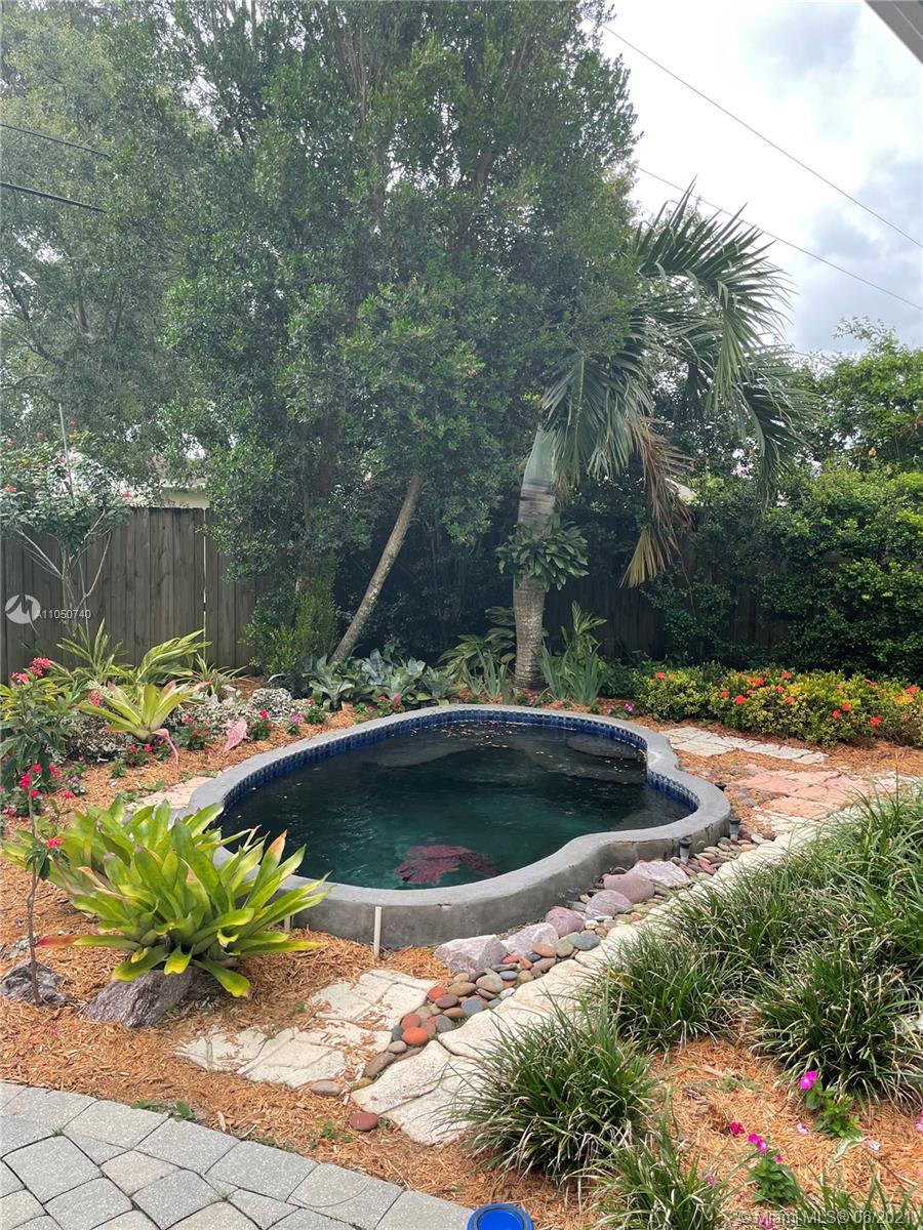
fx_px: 924
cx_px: 462
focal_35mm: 26
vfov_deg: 67.3
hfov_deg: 53.1
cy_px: 615
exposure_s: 1/525
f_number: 1.6
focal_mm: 4.2
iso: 32
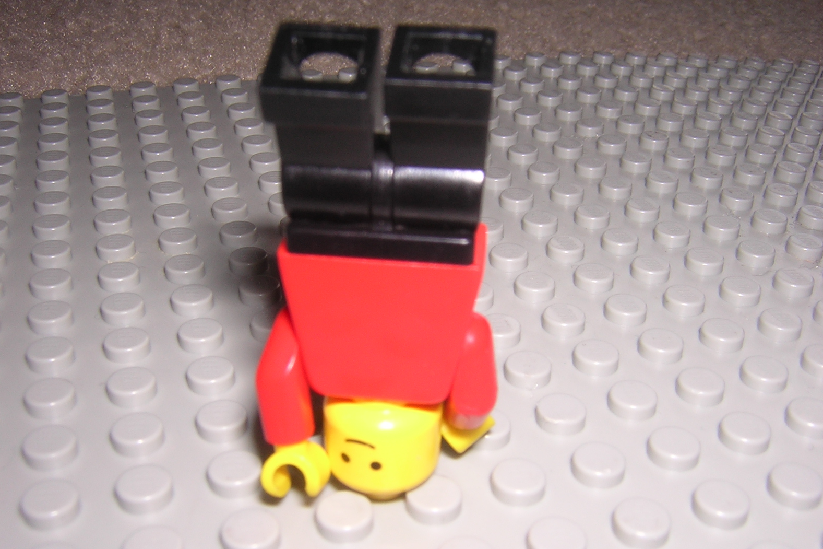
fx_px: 869
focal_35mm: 38
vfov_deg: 35.0
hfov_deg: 50.7
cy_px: 258
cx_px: 412
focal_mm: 4.7
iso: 100
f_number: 5.2
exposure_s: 1/60.1
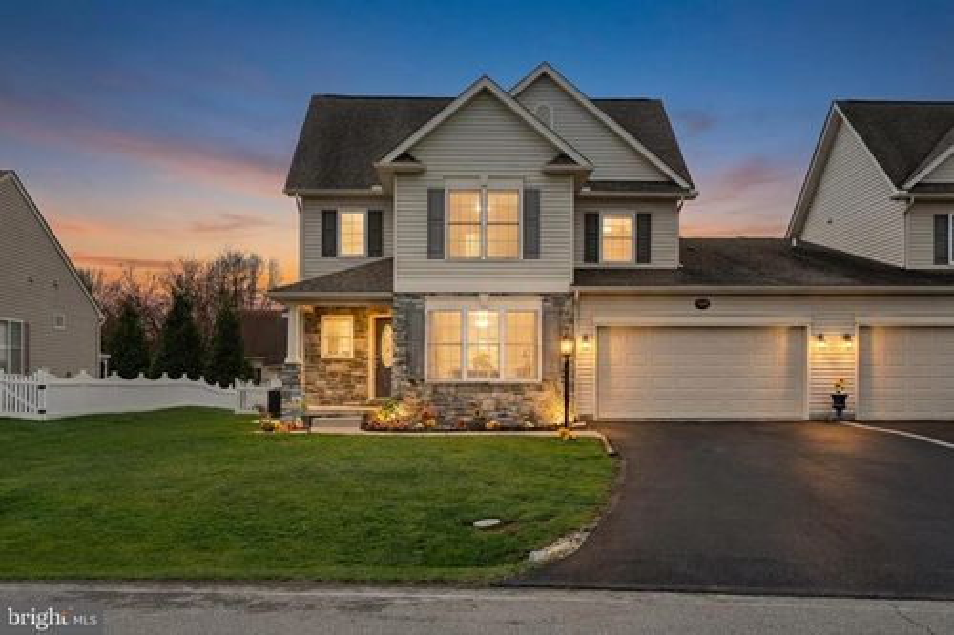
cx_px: 477
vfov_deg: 37.8
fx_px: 927
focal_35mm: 35
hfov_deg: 54.5
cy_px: 318
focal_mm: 35
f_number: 6.3
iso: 320
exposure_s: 1/500
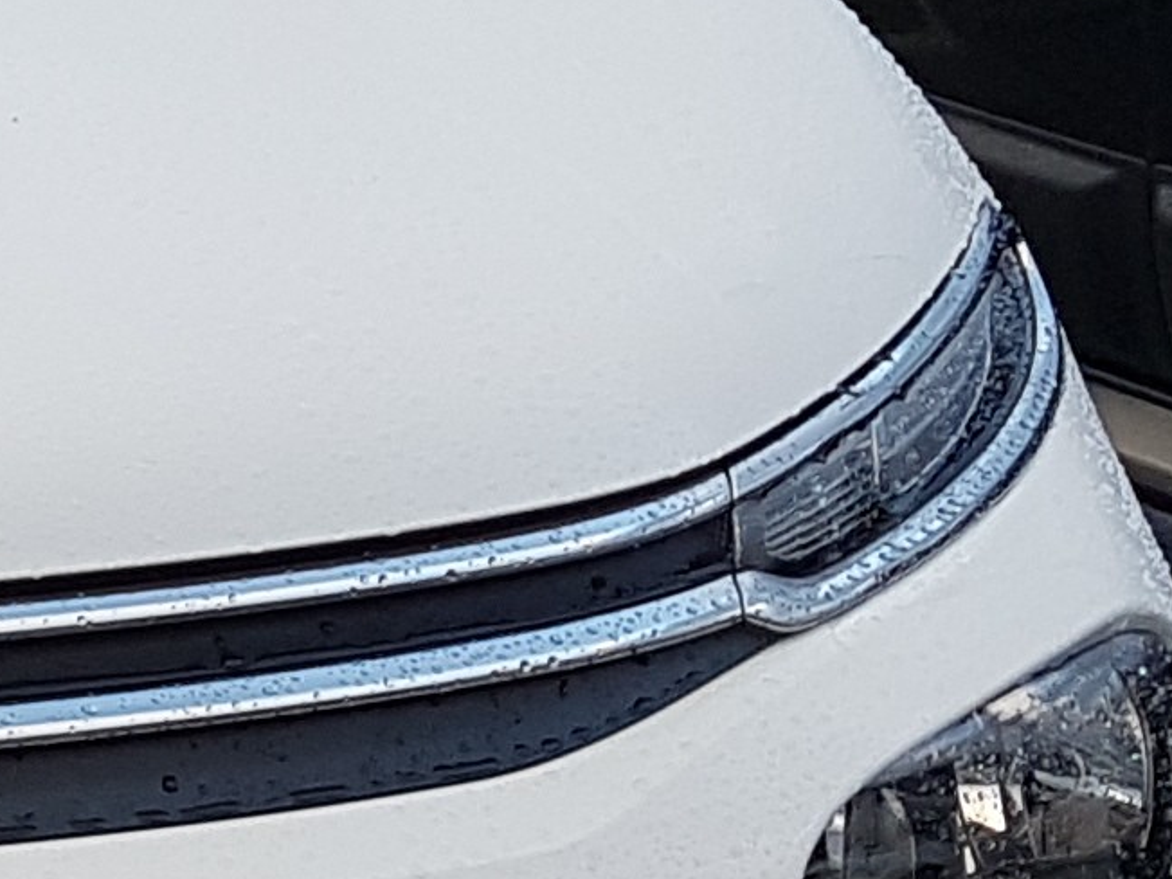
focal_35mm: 161
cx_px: -877
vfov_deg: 9.2
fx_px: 5450
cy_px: 654
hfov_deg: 11.5
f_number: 1.7
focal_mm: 4.2
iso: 40
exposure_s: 1/167
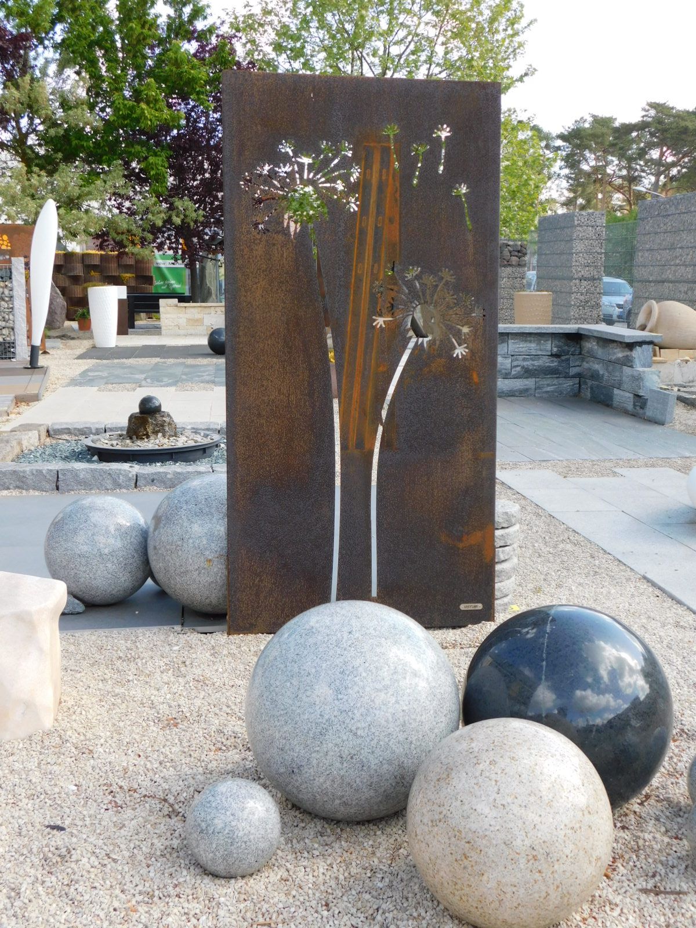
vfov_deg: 46.8
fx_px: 1072
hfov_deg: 36.0
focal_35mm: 40
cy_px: 464
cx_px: 348
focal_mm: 7.1
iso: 125
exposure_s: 1/250
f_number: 3.6
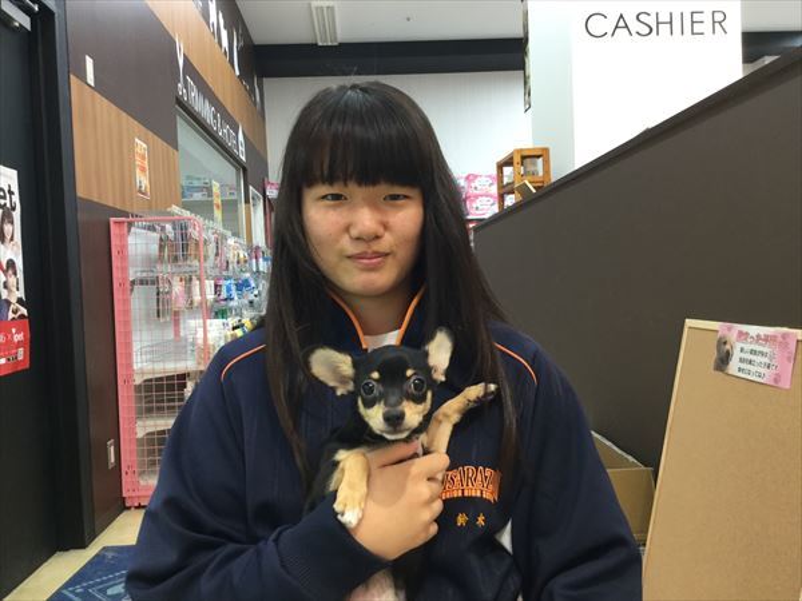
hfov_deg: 58.4
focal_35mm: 31
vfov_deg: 45.4
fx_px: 718
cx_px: 401
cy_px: 300
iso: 100
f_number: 2.4
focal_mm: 3.3
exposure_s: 1/33
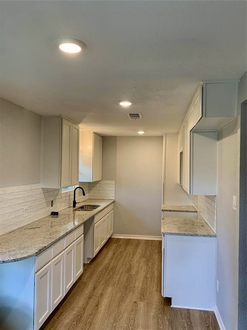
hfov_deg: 53.1
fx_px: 247
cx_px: 124
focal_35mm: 26
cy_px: 165
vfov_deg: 67.3
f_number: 1.8
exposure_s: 1/60
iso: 64
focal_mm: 4.25
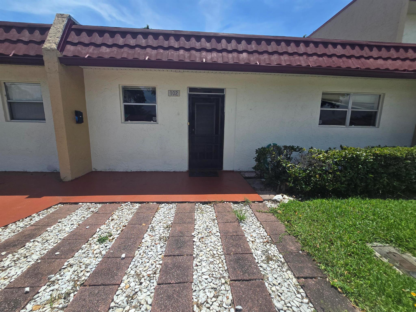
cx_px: 208
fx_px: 156
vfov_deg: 89.9
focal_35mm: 13
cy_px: 156
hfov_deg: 106.2
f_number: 2.2
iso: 50
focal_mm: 2.2
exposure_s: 1/2157
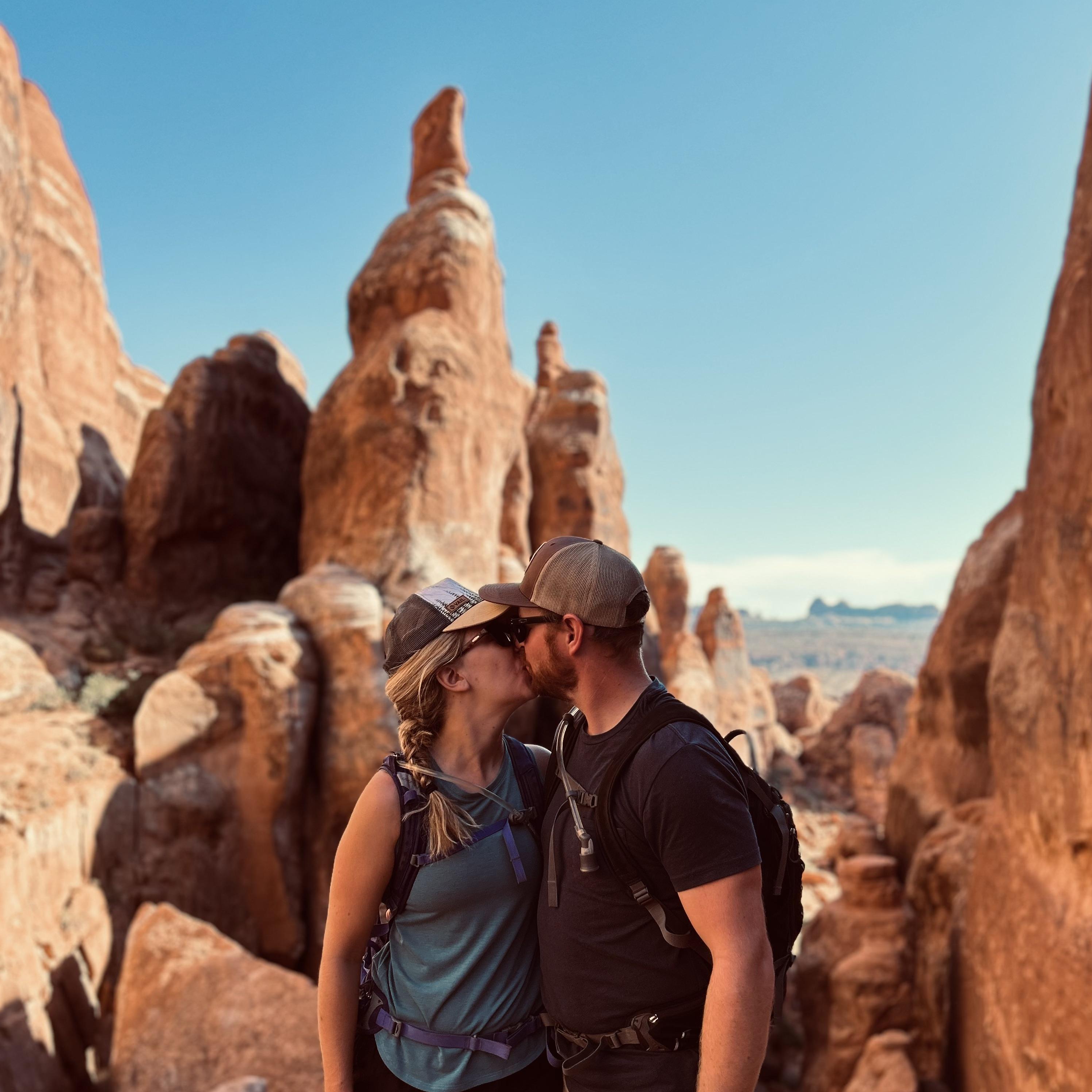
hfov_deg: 52.5
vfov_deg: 52.4
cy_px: 613
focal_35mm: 31
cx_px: 552
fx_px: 1106
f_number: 1.5
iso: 50
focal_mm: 5.7
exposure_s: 1/1377
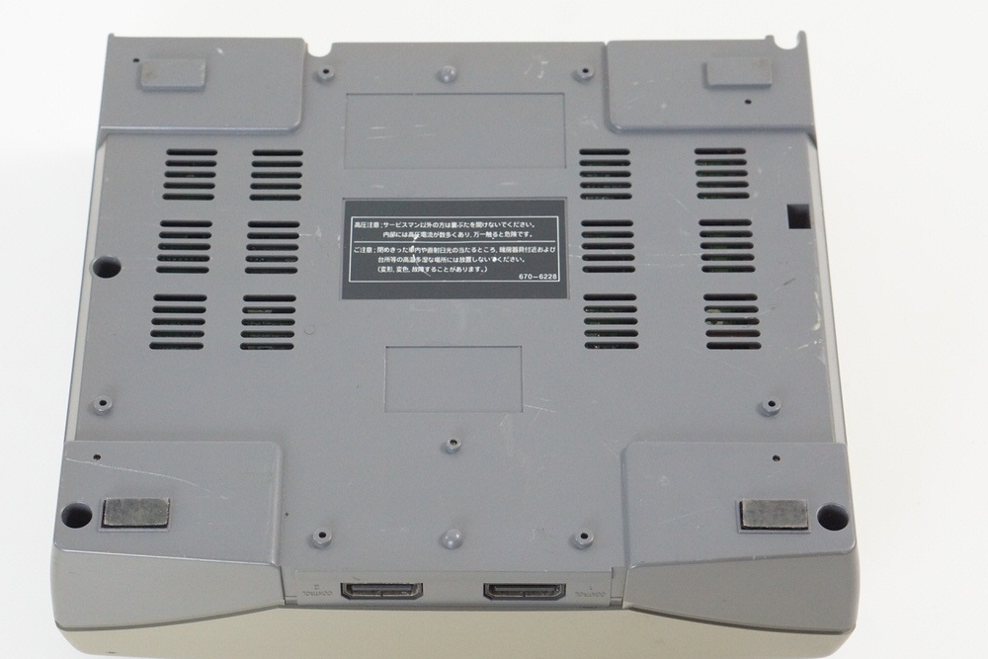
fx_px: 2470
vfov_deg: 15.2
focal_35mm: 90
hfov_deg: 22.6
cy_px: 363
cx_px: 415
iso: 1600
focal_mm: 50
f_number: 6.3
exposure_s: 1/80
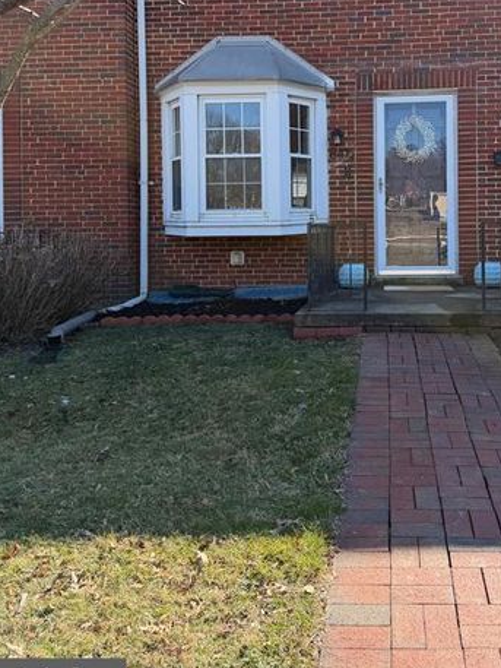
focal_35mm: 35
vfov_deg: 51.6
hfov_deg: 40.2
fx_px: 675
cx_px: 333
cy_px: 223
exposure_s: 1/2110
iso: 100
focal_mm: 6.76
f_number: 1.78
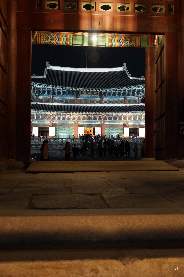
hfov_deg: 31.9
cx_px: 92
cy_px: 138
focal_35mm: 42
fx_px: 322
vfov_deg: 46.4
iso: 1600
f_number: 2.8
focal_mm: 28
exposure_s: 1/20
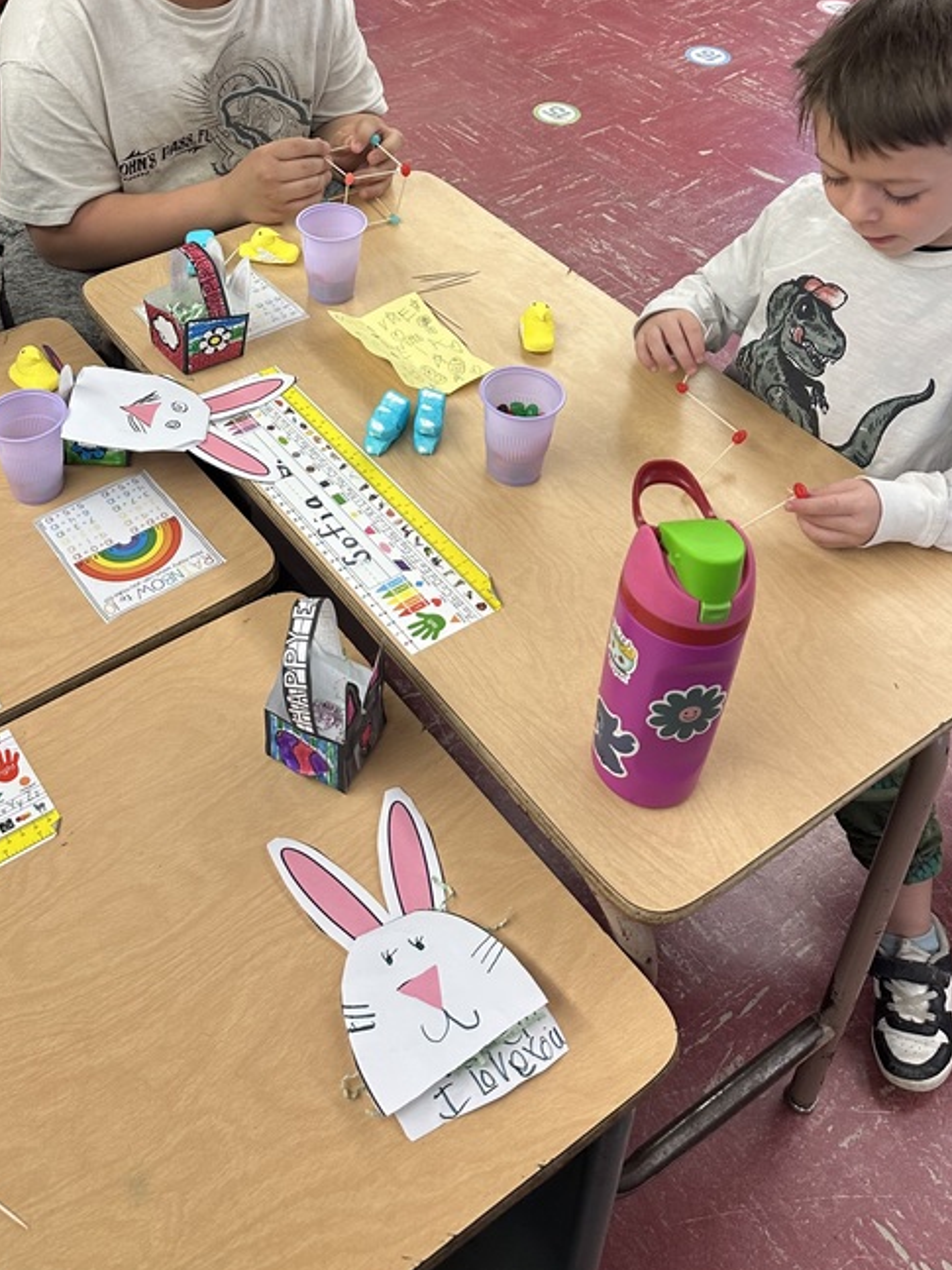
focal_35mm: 38
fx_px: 1394
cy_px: 294
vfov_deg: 46.9
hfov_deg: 37.3
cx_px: 324
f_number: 1.78
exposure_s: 1/60
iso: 125
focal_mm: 6.86
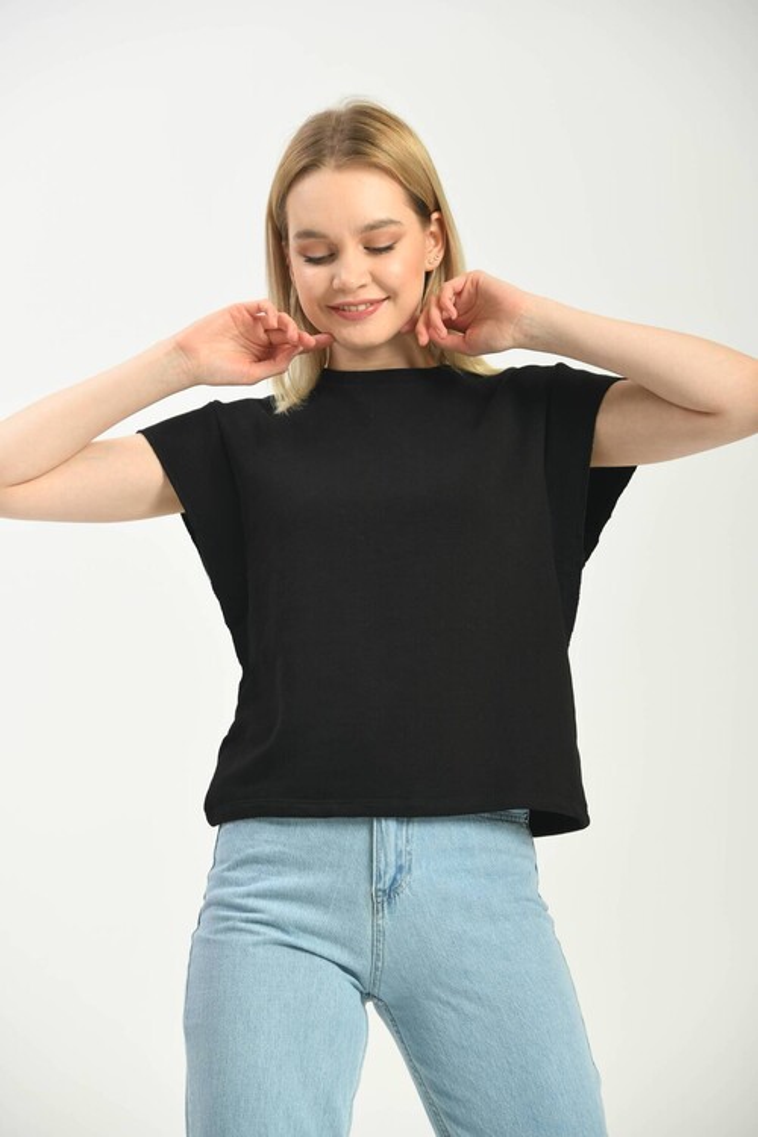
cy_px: 568
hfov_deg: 9.8
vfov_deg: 14.7
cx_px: 379
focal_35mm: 140
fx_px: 4421
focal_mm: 140
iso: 100
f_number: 6.3
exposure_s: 1/160
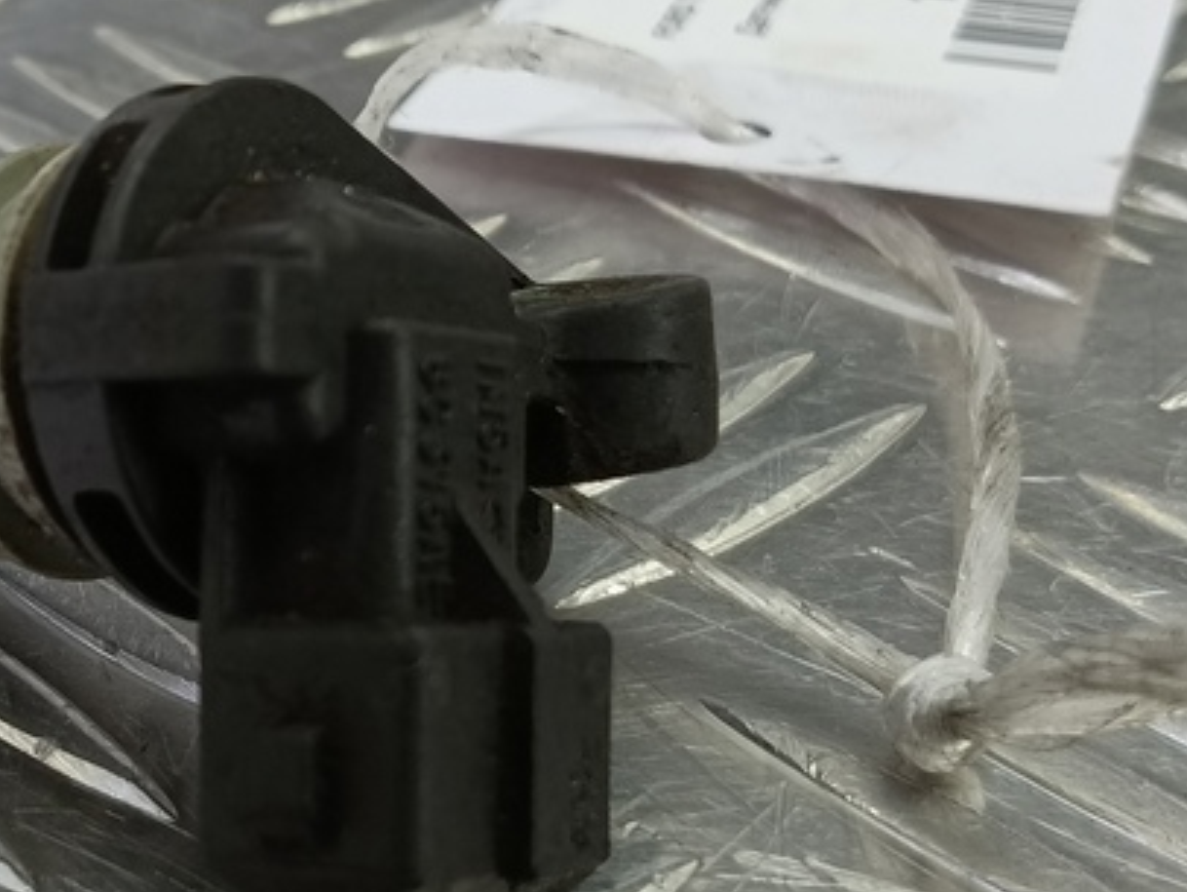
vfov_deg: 25.2
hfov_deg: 32.5
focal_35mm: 58
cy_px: 491
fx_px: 1990
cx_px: 269
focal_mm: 4.11
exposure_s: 1/50
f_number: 1.6
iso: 145
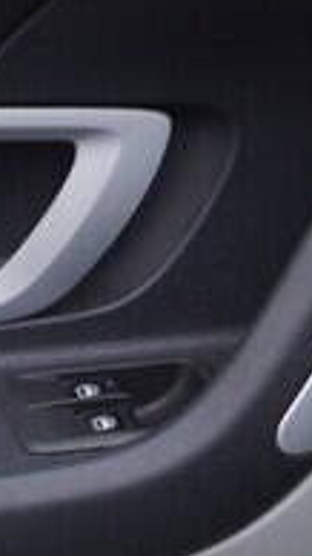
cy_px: 600
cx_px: -200
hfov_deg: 6.0
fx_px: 2929
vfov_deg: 10.7
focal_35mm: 199
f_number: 3.5
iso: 125
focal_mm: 24
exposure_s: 1/60
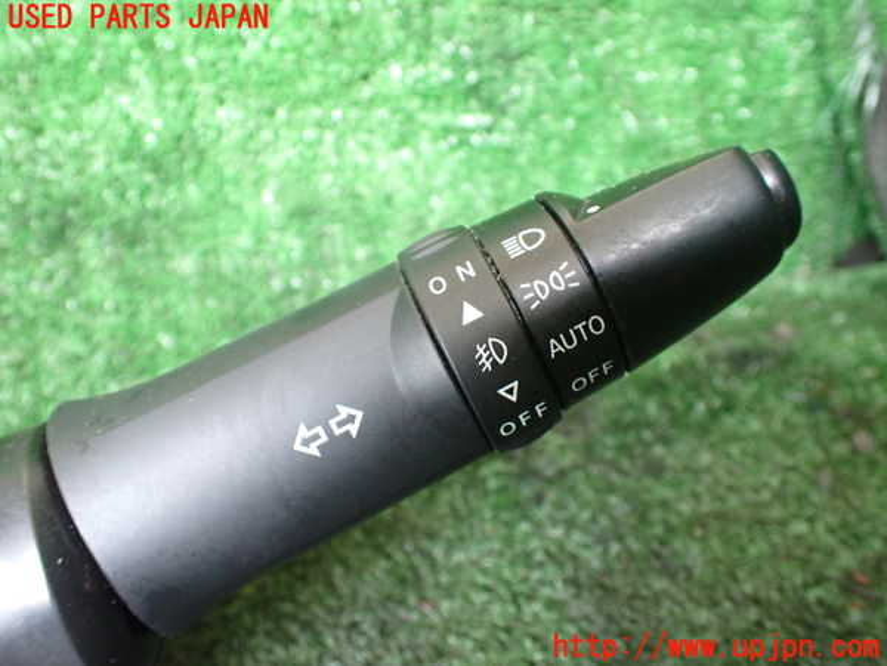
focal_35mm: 30
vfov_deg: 46.8
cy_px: 333
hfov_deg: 60.0
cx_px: 444
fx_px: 769
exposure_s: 1/50
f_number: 2.3
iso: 800
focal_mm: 5.4
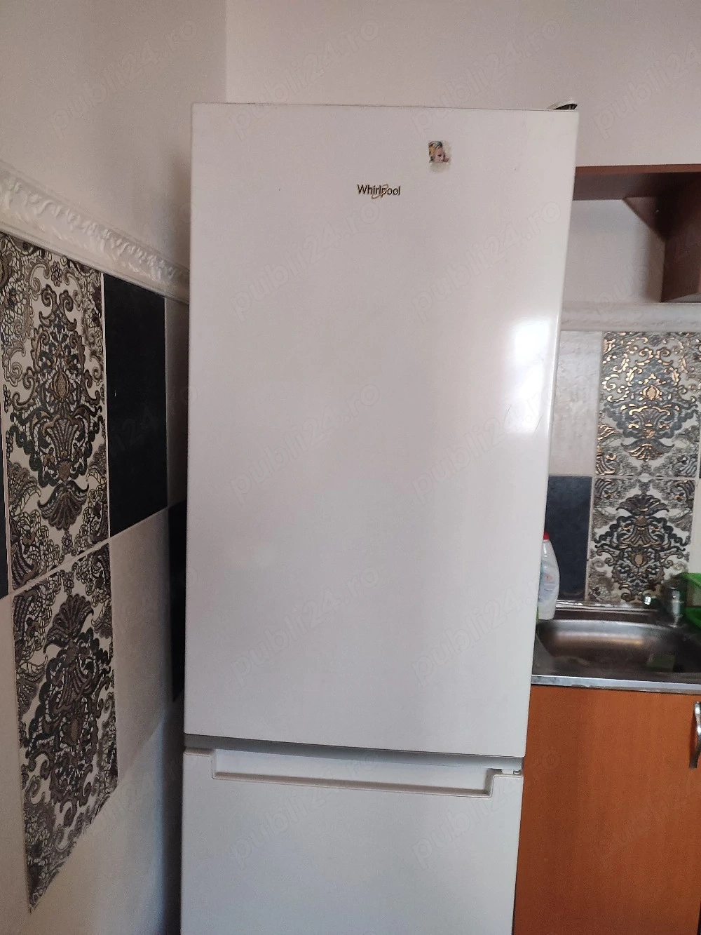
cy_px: 468
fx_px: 675
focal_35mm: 25
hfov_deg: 54.9
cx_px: 350
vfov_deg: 69.4
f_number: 1.9
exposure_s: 1/20
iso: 730
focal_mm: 6.04
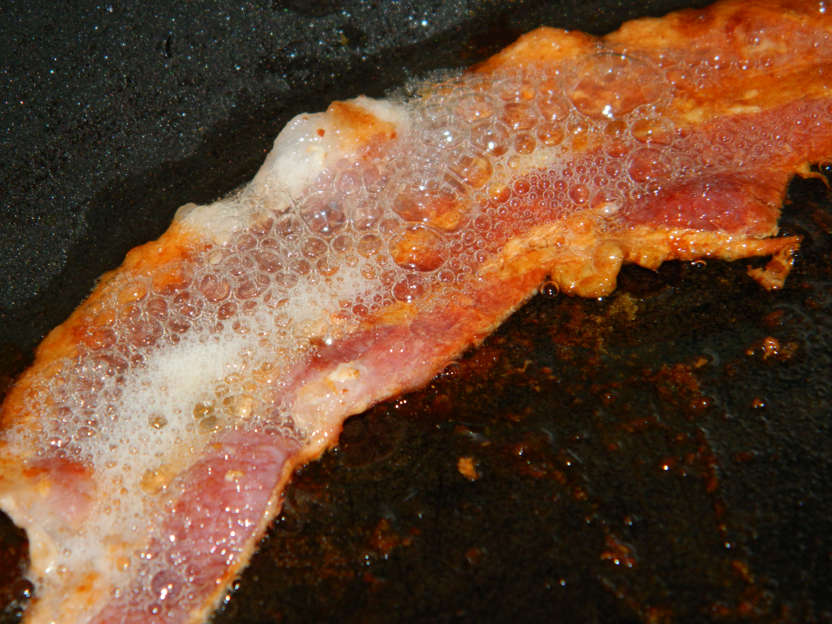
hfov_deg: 9.0
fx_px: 5312
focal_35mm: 221
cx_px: 416
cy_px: 312
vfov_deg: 6.7
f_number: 5.4
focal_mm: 39.7
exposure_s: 1/80
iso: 200
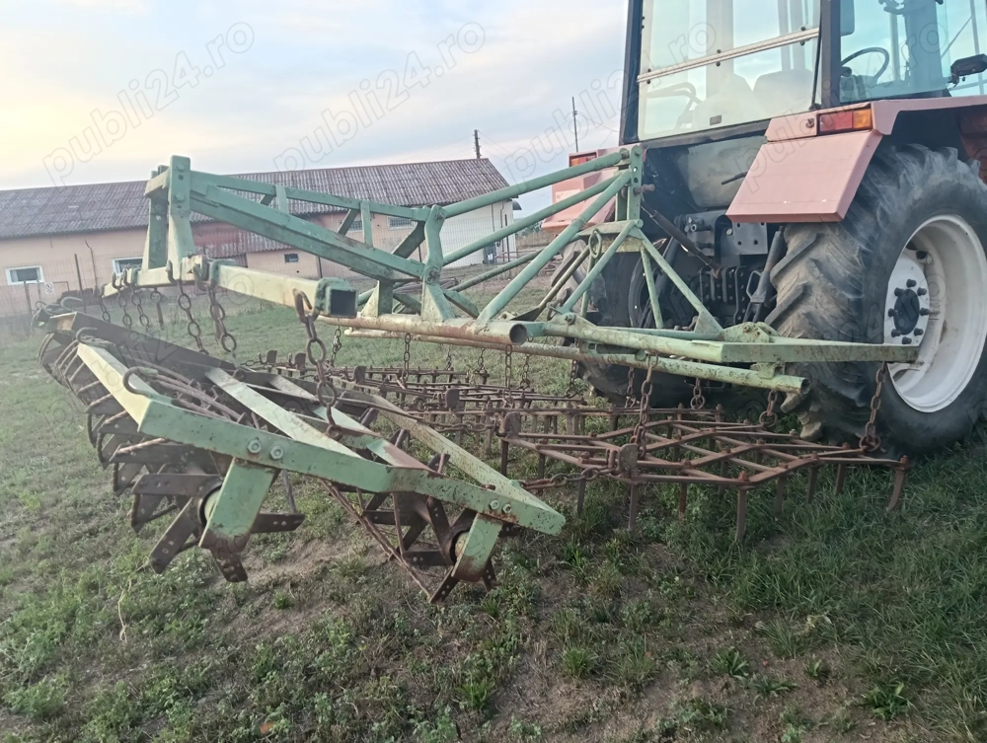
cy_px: 372
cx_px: 494
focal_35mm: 27
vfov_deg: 51.5
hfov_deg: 65.2
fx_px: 771
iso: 64
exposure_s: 1/33.3
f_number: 1.8
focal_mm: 3.98
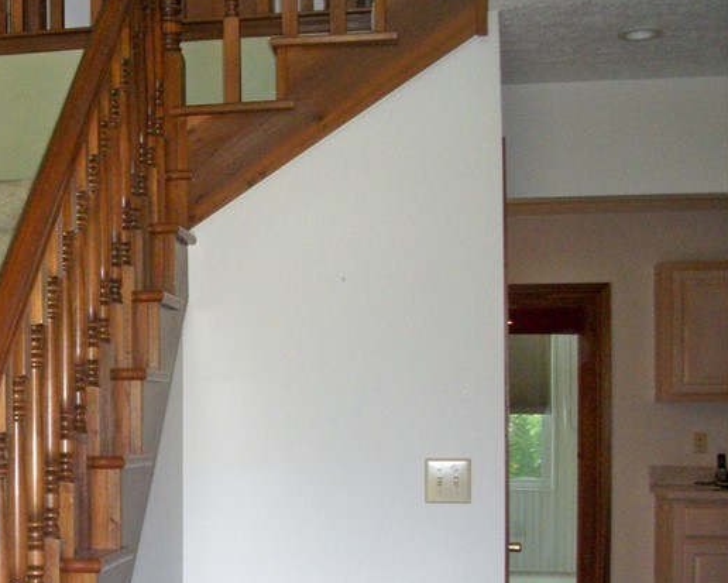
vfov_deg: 24.2
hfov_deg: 28.7
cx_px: 8
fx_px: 1336
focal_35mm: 62
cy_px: 463
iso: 160
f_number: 2.9
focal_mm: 5.7
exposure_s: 1/125
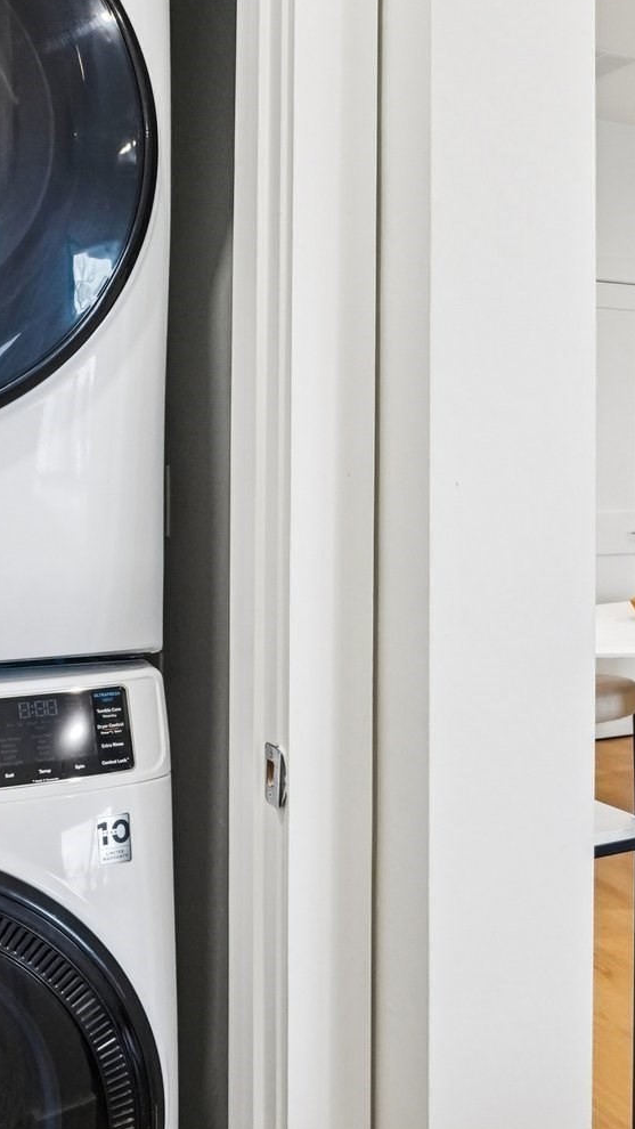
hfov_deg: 29.9
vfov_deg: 51.4
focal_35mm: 39
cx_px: 481
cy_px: 470
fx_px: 1167
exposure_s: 1/30
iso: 800
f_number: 8
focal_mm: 18
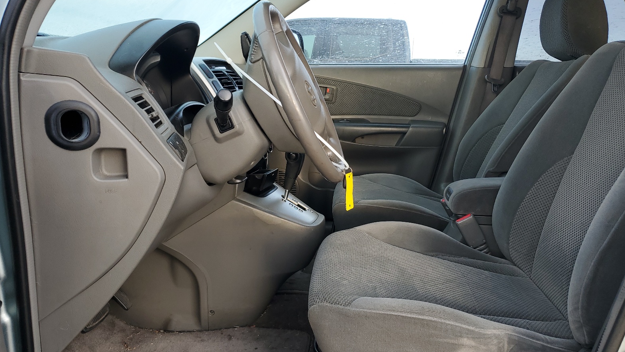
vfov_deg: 39.9
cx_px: 319
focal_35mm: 29
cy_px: 222
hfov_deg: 66.1
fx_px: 481
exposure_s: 1/167
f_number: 1.5
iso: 50
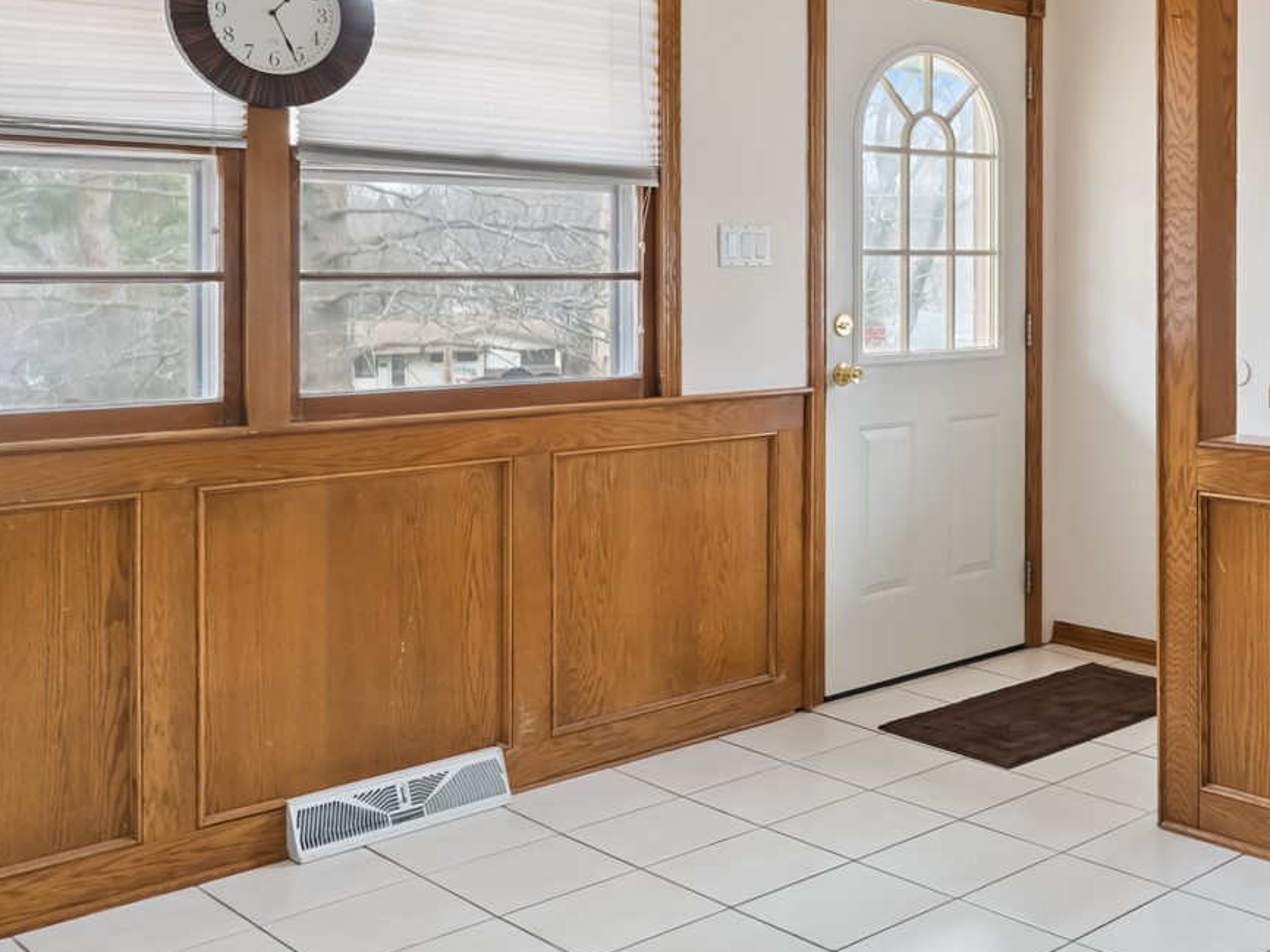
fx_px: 1548
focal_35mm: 42
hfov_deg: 40.7
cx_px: 1173
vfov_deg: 33.5
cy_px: 238
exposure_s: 1/13
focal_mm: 17.5
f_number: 9
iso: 400
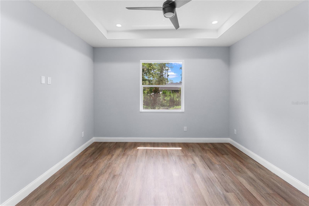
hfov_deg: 100.4
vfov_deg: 77.3
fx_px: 129
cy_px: 103
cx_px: 154
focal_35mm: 15
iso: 400
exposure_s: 1/10
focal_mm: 10
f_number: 8
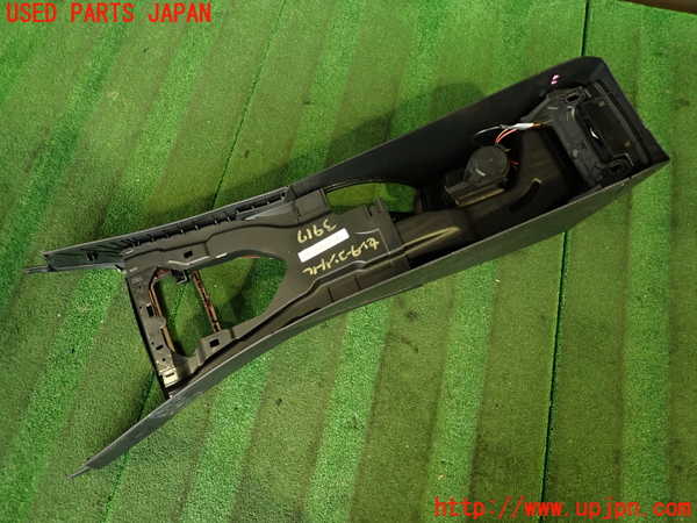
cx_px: 348
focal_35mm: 25
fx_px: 503
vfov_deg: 54.9
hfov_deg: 69.4
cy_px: 262
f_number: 2
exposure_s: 1/30
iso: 400
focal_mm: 4.5
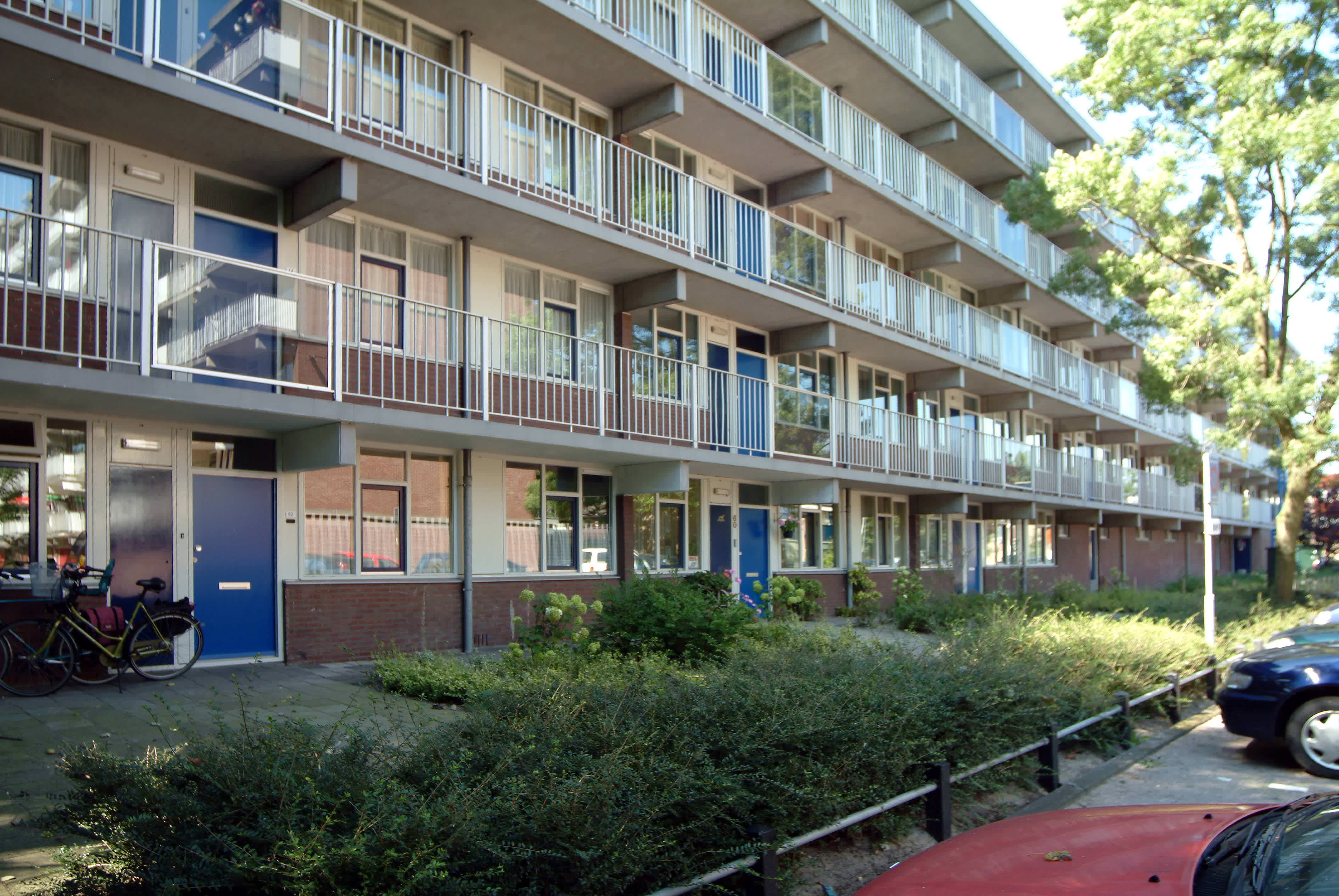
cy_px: 448
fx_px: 838
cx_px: 670
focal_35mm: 22
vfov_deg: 56.3
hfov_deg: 77.3
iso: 160
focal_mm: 15
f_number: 4.8
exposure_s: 1/90
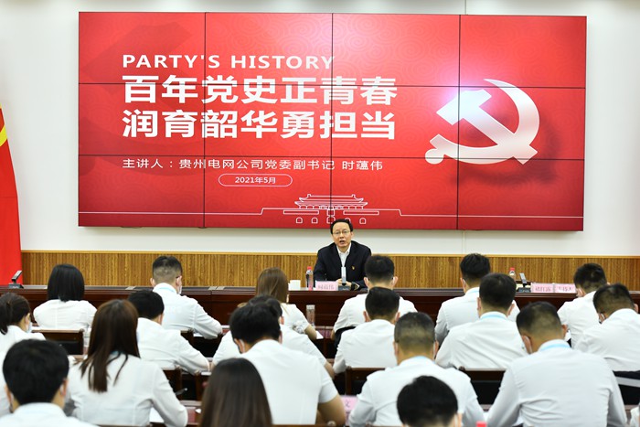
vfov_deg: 19.5
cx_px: 320
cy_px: 214
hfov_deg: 28.8
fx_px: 1245
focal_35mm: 70
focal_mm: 70
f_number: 4
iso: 640
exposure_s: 1/200
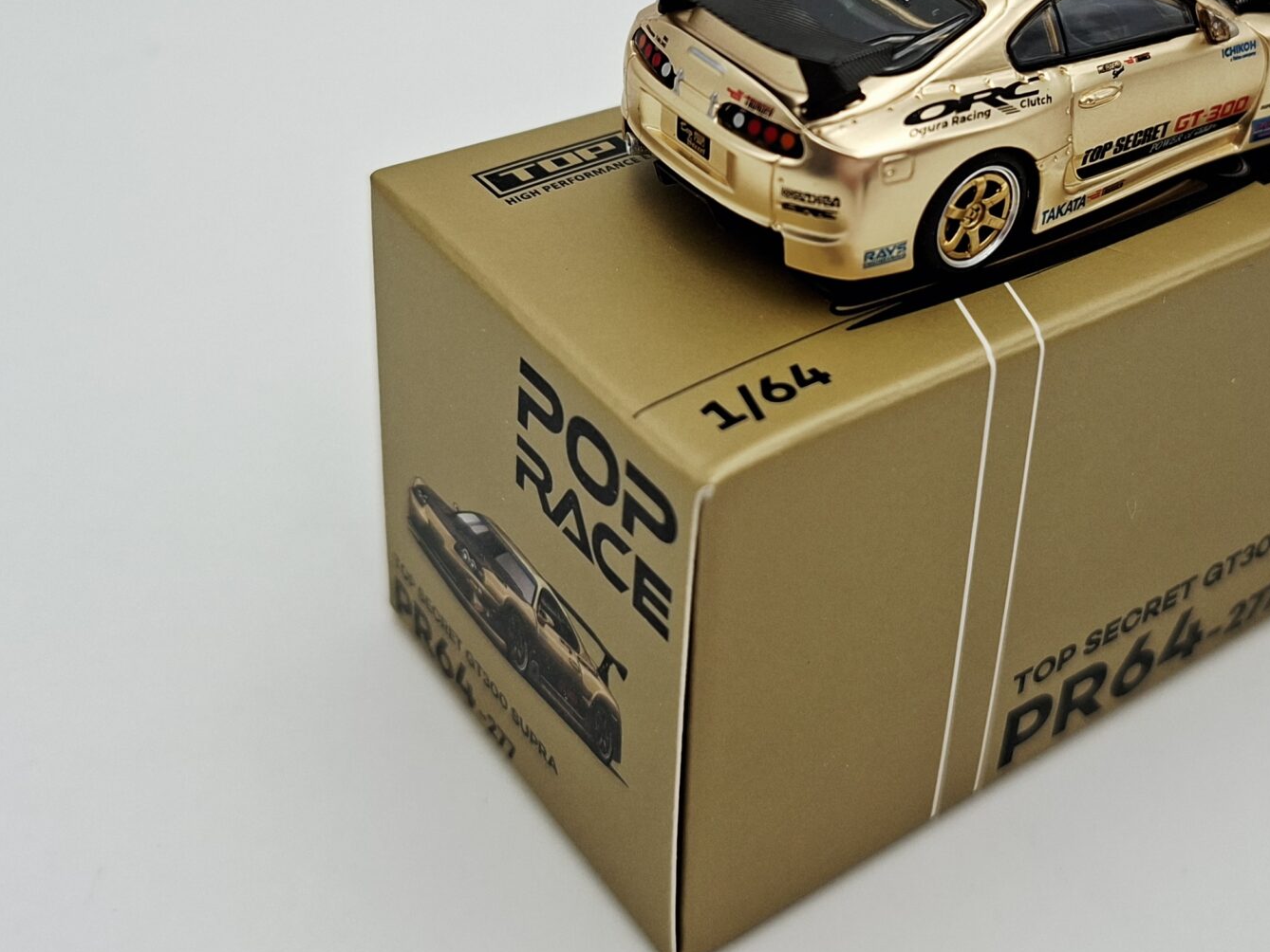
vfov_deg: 32.2
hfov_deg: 42.5
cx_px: 819
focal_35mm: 44
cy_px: 228
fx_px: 1615
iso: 50
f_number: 1.8
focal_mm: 5.54
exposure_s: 1/314
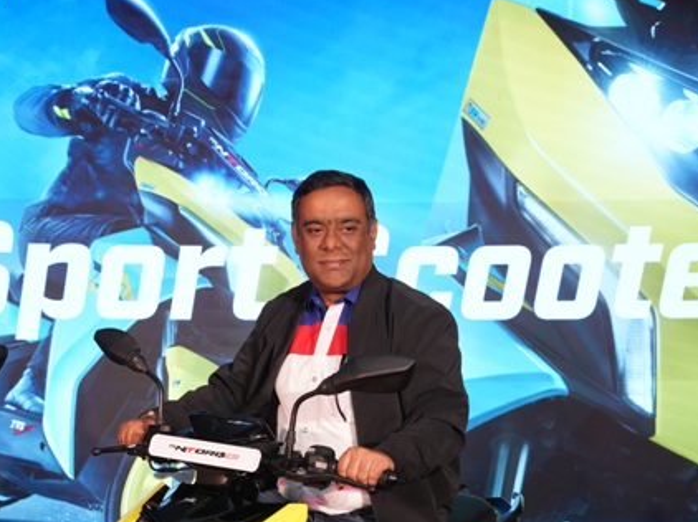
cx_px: 348
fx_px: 1483
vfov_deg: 19.5
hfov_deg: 26.5
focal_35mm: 74
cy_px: 510
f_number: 7.1
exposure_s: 1/200
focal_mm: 50.4
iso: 1600
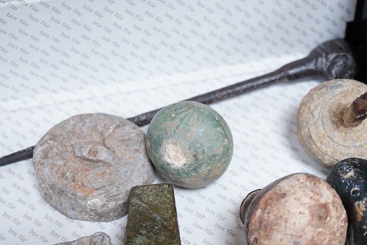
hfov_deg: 33.3
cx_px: 227
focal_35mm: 60
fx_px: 612
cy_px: 157
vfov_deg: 22.6
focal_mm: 30
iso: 1250
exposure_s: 1/125
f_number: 3.5
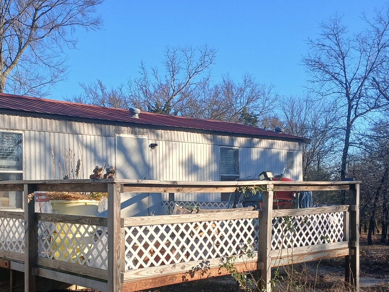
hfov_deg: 40.9
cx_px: 144
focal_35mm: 46
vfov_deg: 31.3
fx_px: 517
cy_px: 192
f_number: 1.8
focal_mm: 3.98
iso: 20
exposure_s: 1/328
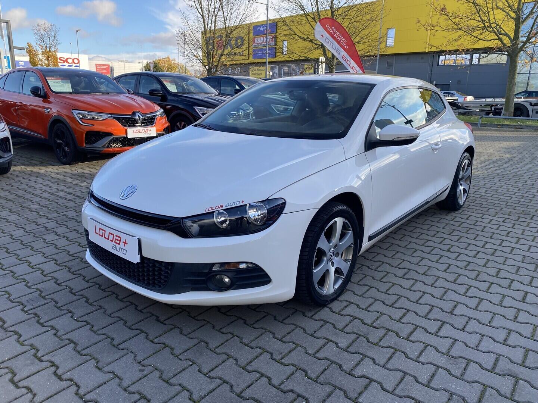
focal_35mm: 26
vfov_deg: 53.1
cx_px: 269
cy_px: 202
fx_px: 404
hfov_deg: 67.3
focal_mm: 4.25
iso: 32
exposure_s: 1/517
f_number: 1.8
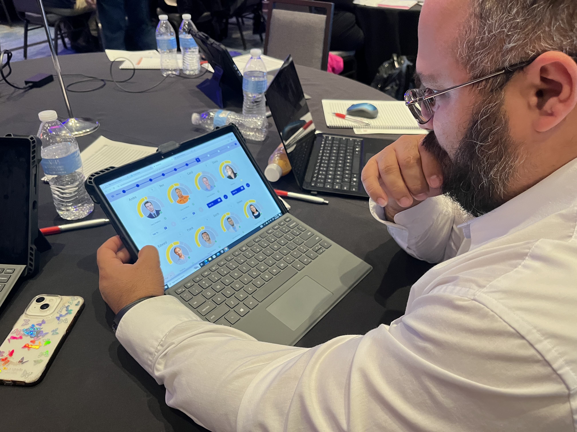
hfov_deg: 67.3
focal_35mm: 26
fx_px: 433
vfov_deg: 53.1
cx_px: 288
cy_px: 216
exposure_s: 1/60
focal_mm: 5.1
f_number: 1.6
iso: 500
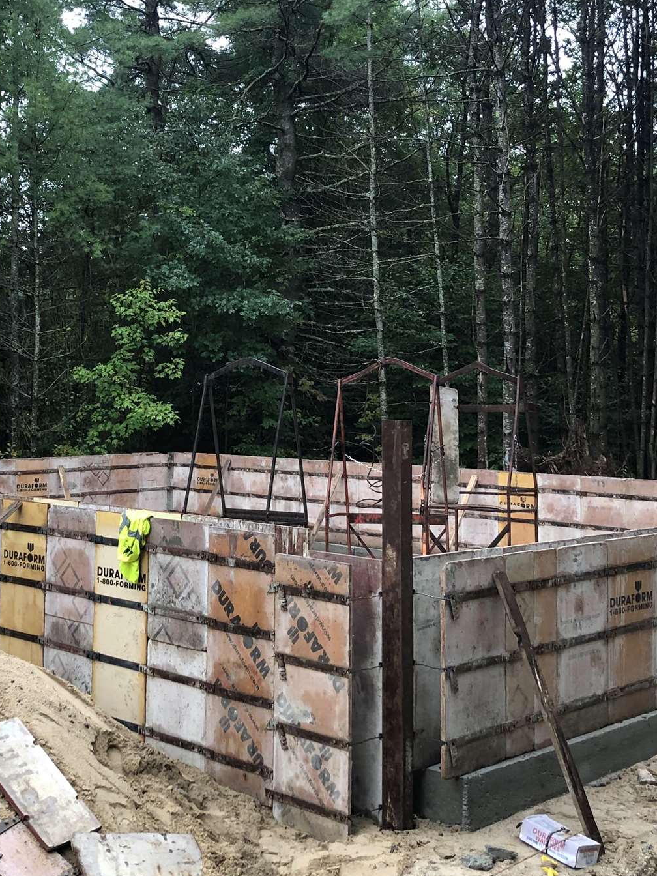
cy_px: 362
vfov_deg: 39.5
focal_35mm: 48
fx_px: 1215
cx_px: 220
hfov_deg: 30.1
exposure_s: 1/40
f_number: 1.8
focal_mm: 3.99
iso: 32
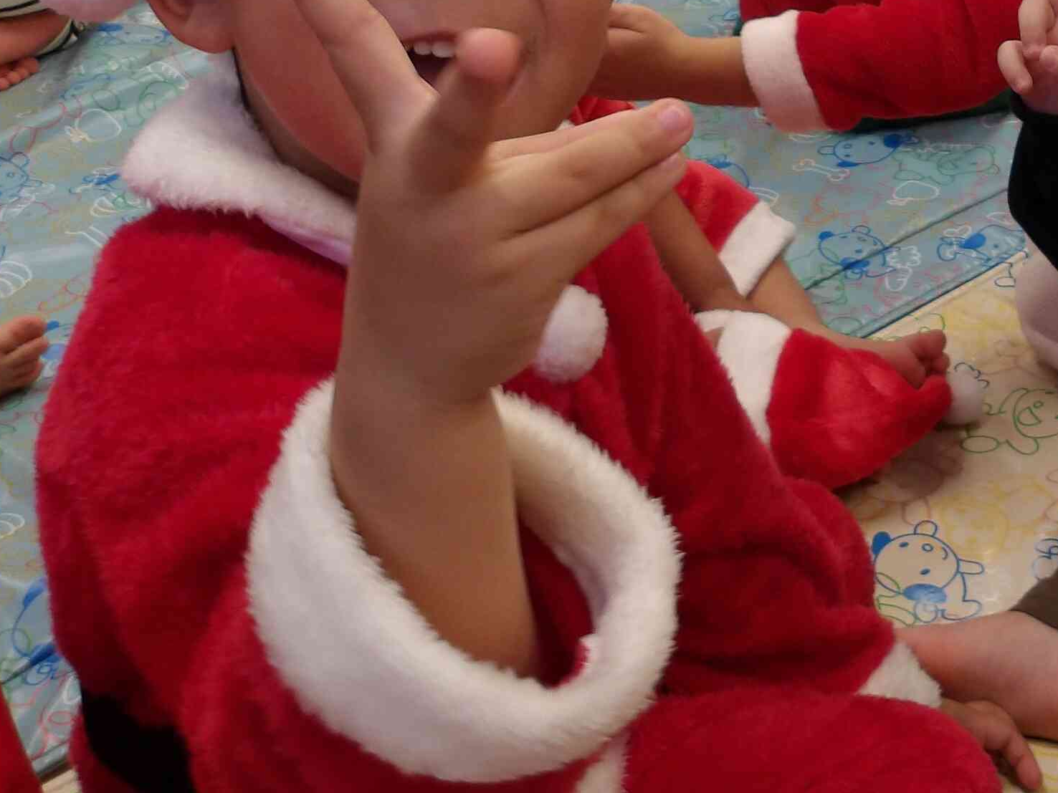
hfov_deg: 31.0
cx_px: 986
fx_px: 1803
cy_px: 102
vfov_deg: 24.2
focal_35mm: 59
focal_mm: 4.9
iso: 229
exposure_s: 1/60
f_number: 3
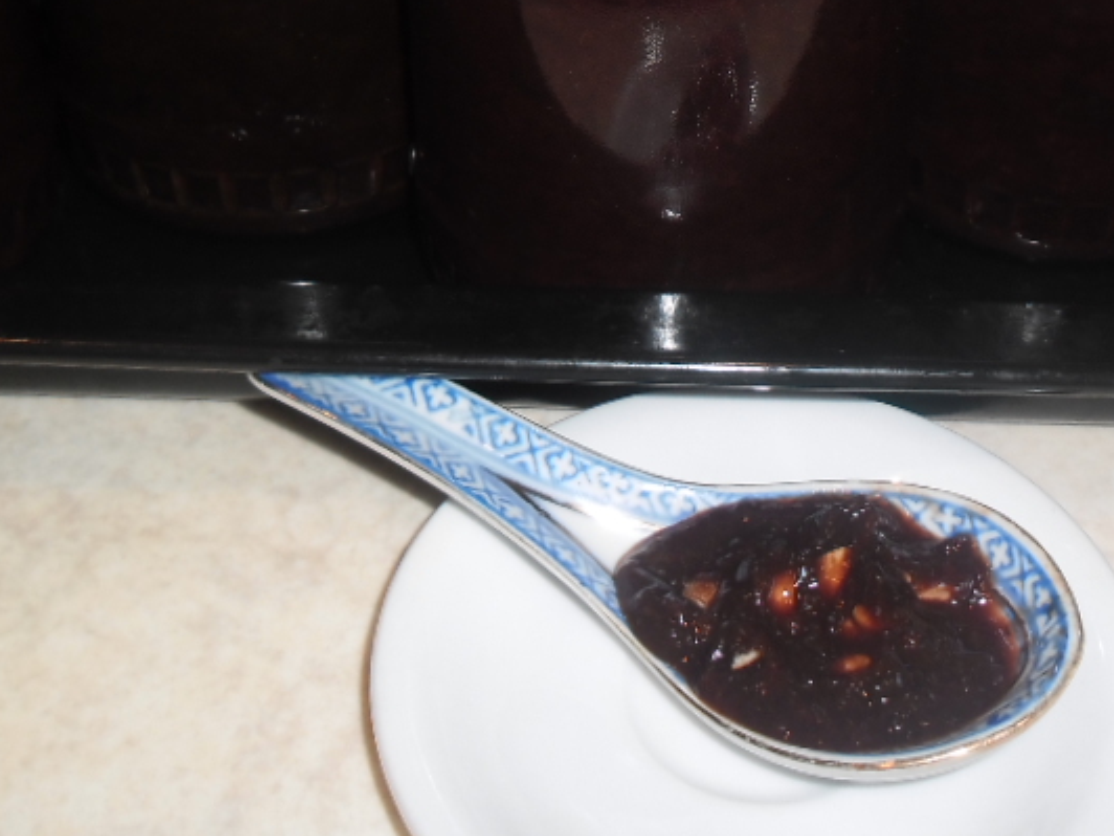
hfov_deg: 36.6
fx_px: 1673
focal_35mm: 52
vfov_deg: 26.9
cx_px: 697
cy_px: 54
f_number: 3.5
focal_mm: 4.9
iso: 80
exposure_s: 1/45
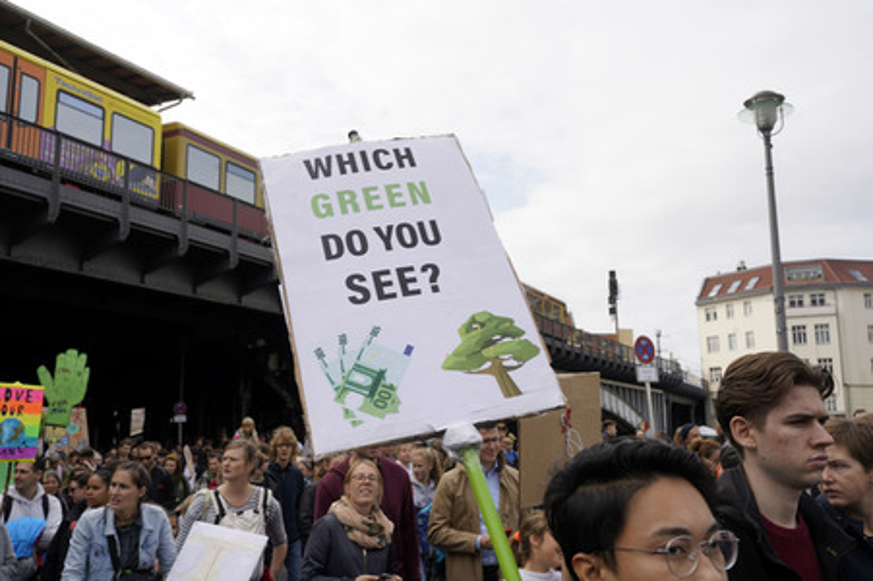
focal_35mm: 34
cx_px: 436
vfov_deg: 38.8
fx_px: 824
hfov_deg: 55.8
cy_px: 290
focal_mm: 34
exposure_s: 1/160
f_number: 11
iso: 160
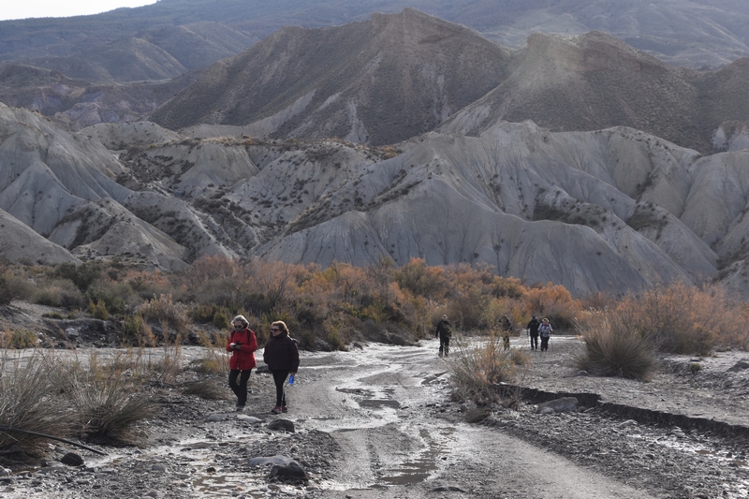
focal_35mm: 78
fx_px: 1622
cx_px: 374
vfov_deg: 17.5
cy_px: 250
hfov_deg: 26.0
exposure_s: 1/250
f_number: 8
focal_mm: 52
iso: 220
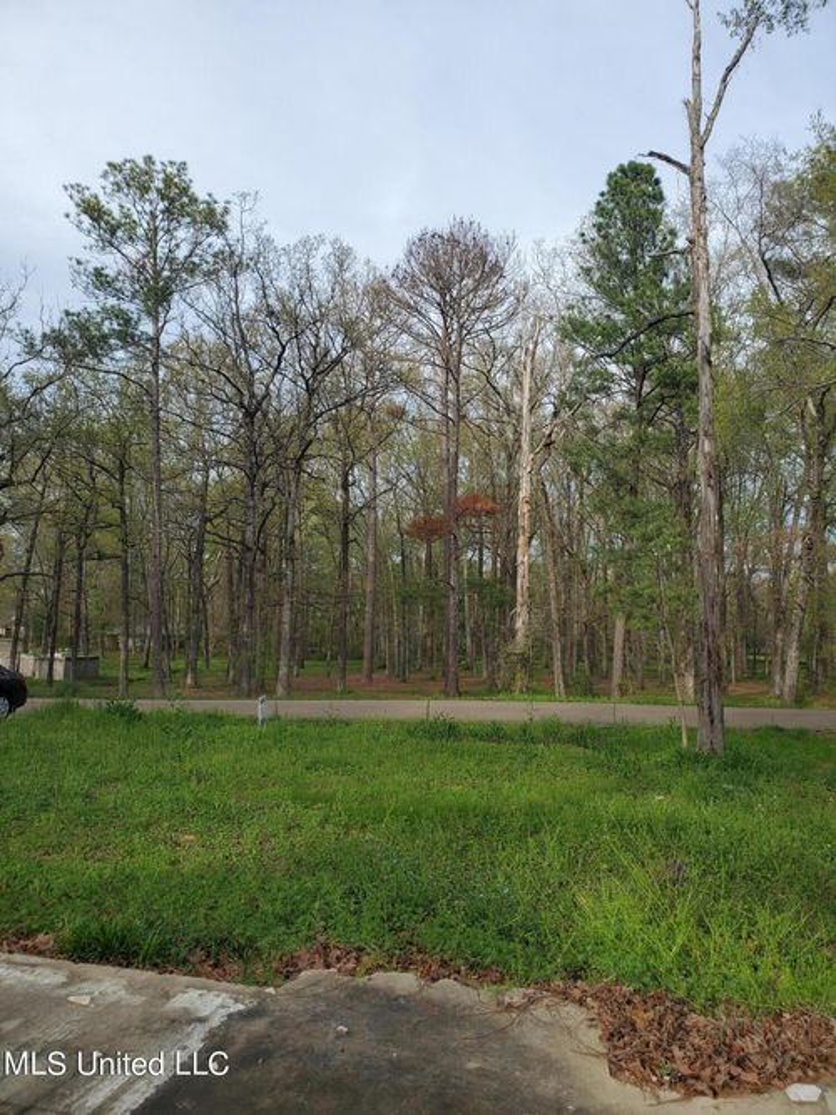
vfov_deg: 67.3
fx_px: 837
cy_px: 558
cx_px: 418
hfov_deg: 53.0
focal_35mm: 26
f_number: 2.4
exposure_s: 1/767
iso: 50
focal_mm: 4.3
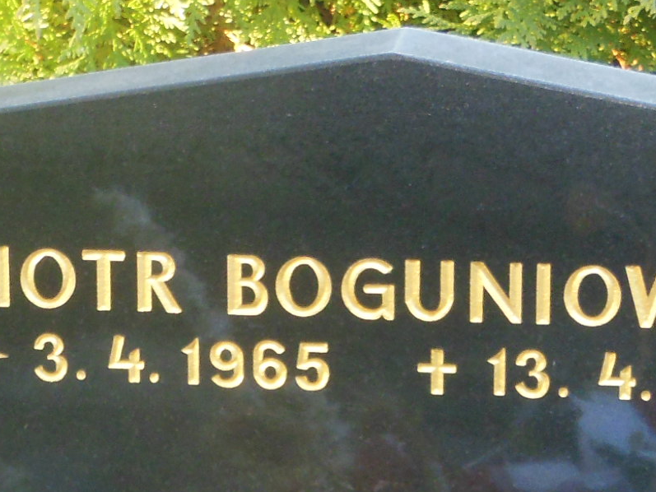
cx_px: 267
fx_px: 4700
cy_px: 553
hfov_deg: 8.0
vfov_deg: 6.0
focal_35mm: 248
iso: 400
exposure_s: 1/60
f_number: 4.6
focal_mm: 15.5
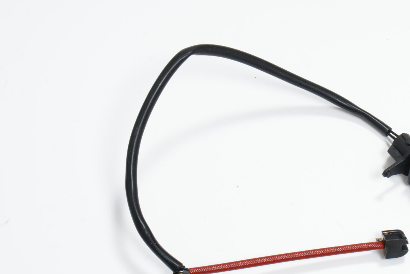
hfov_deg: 19.2
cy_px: 154
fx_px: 1207
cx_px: 285
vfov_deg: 12.9
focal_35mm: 106
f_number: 20
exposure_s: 1/250
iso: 125
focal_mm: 50
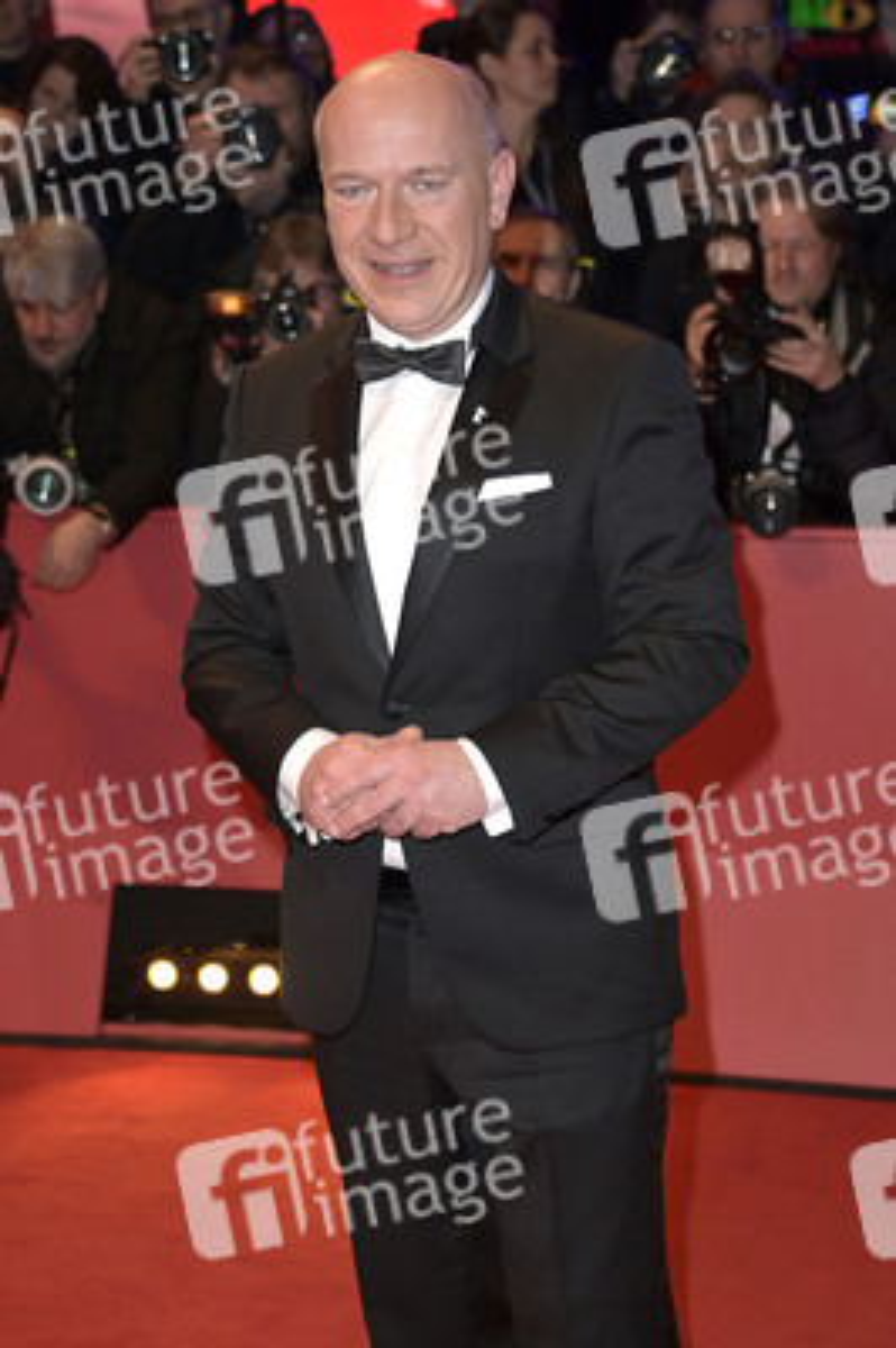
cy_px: 674
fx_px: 2917
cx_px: 448
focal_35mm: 78
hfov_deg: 17.5
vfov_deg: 26.0
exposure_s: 1/250
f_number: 5
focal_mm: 78
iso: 800
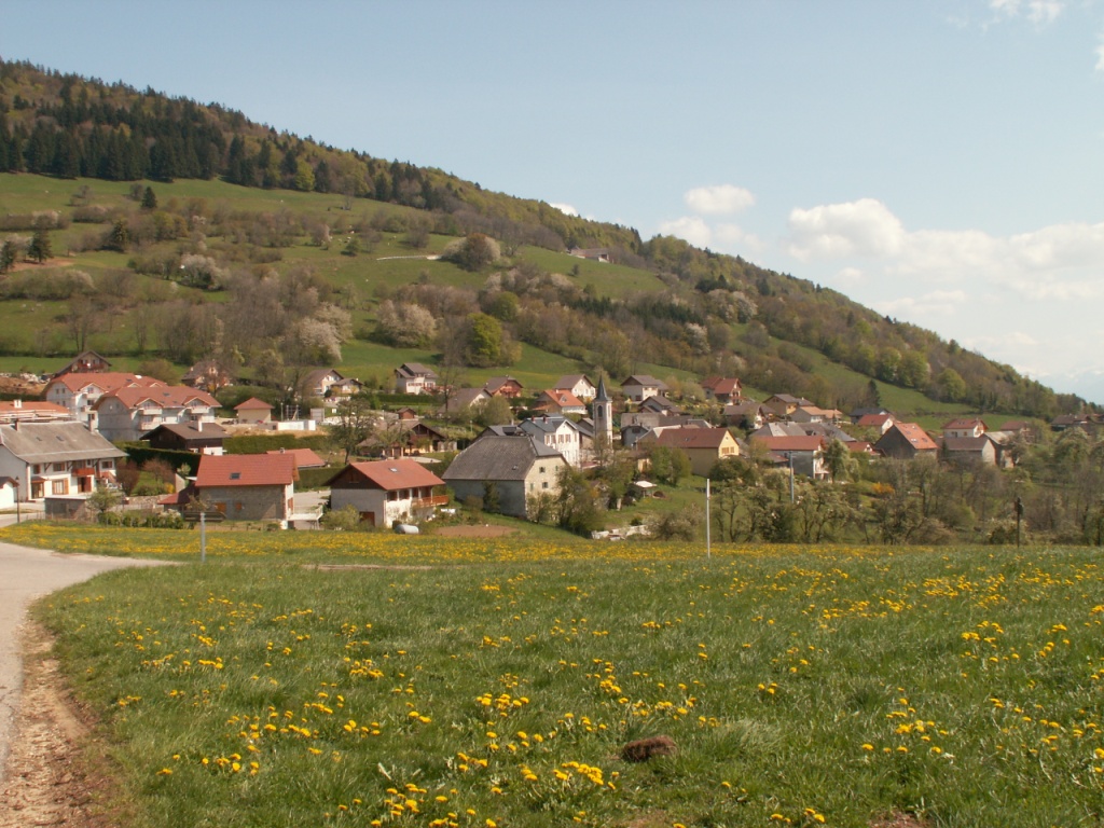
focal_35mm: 40
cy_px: 414
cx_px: 552
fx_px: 1276
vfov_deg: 36.0
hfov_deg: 46.8
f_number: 6.3
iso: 50
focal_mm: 6.59
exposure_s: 1/200
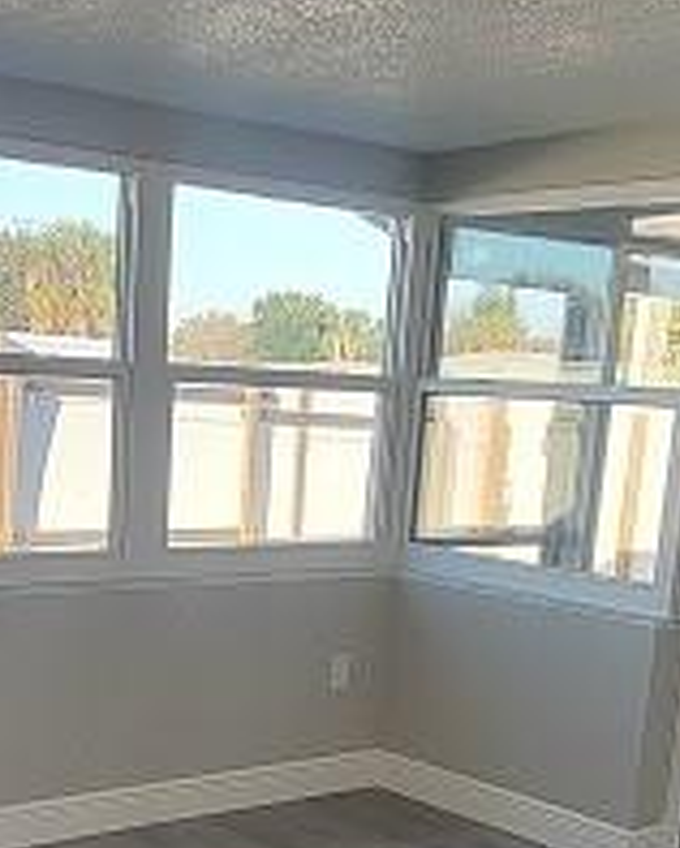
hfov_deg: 29.0
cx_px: 217
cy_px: 691
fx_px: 1306
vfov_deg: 34.7
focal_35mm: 52
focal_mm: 2.2
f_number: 2.2
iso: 50
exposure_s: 1/60
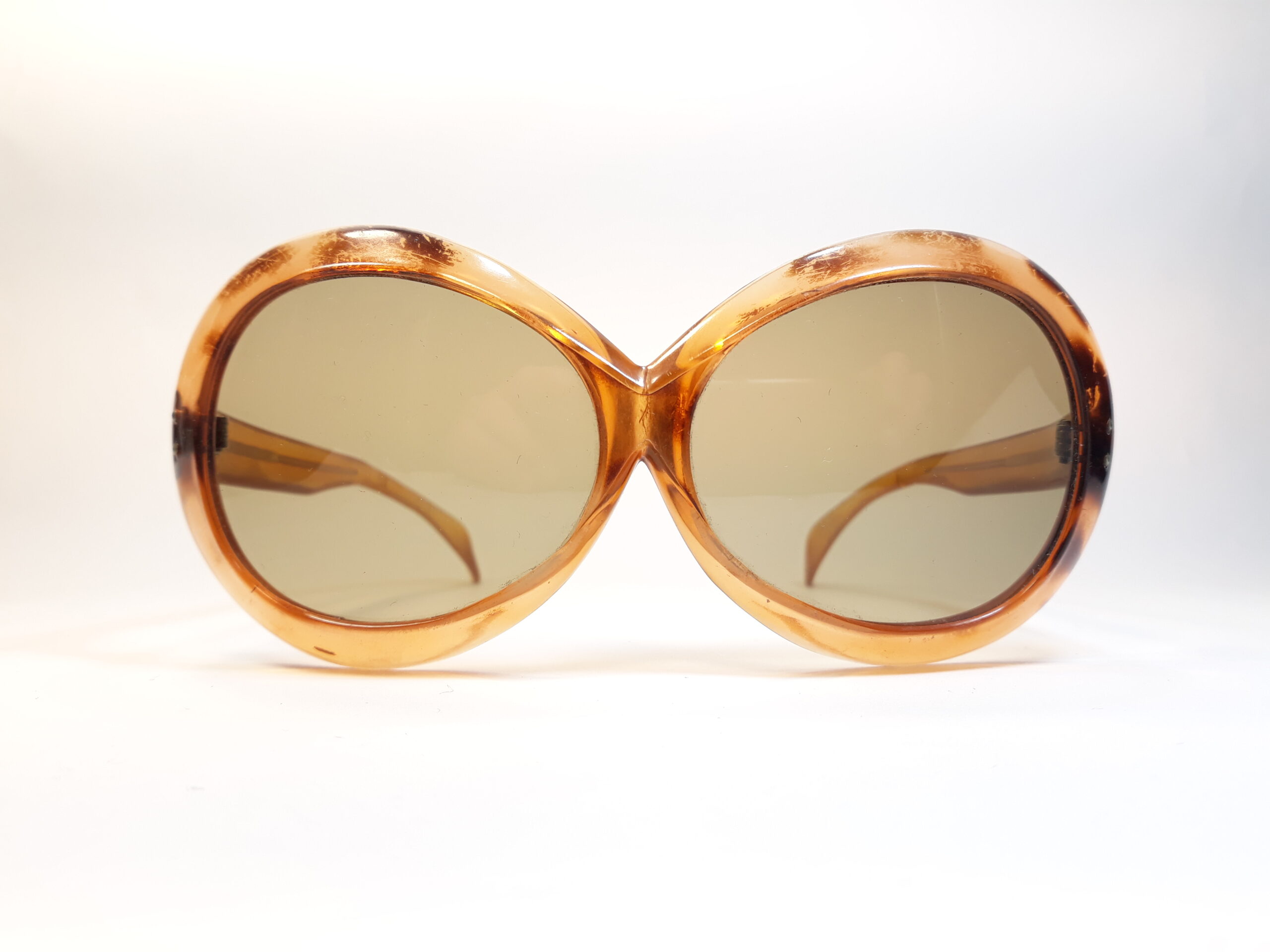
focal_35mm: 27
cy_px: 476
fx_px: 991
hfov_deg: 65.3
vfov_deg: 51.4
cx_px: 635
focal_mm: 3.71
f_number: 1.7
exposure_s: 1/187
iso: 40
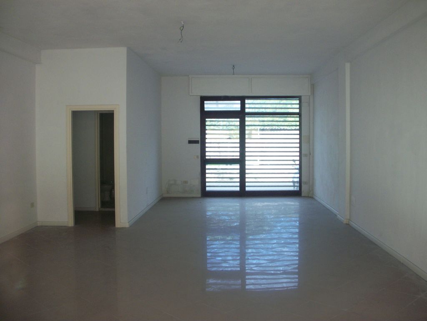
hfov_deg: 52.6
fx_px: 432
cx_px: 214
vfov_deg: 40.7
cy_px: 160
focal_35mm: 35
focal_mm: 6.3
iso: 115
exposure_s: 1/30
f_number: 3.1
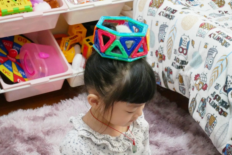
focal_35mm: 66
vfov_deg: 20.6
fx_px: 425
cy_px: 78
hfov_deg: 30.5
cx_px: 116
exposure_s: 1/60
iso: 3200
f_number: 5.6
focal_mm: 32
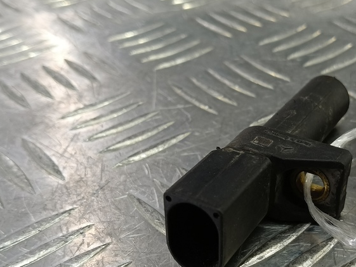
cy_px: 197
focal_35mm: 42
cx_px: 265
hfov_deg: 43.4
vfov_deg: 33.7
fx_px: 432
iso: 121
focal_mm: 4.11
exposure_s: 1/50
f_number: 1.6
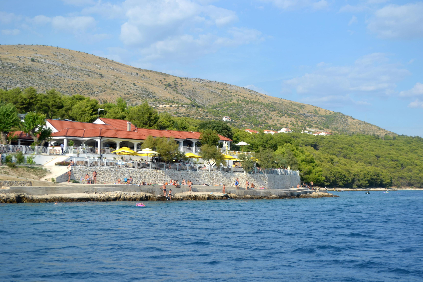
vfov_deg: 21.6
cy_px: 141
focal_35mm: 63
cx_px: 212
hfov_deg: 31.9
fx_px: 740
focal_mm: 42
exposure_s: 1/160
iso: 100
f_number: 6.3
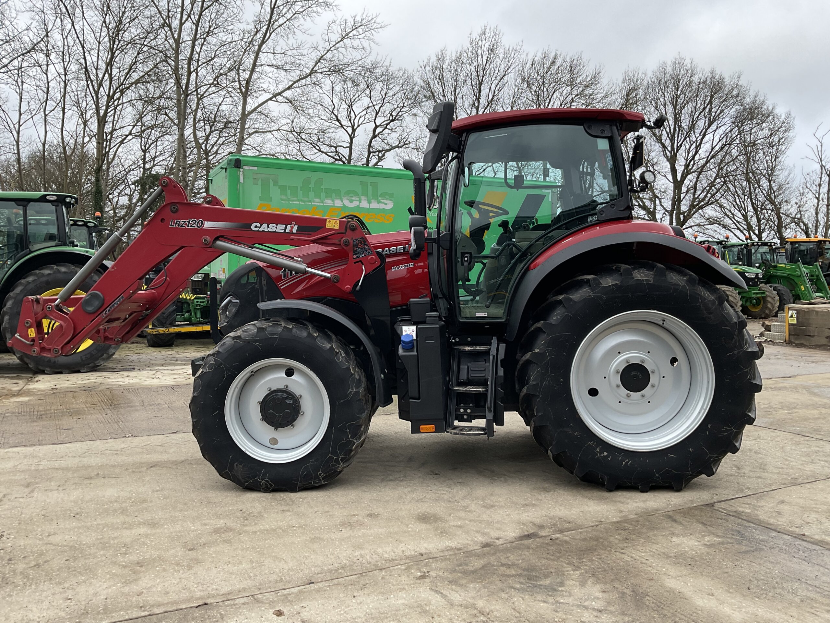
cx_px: 415
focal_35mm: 29
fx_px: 695
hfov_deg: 61.7
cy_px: 312
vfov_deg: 48.2
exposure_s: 1/683
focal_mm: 3
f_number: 1.8
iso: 16
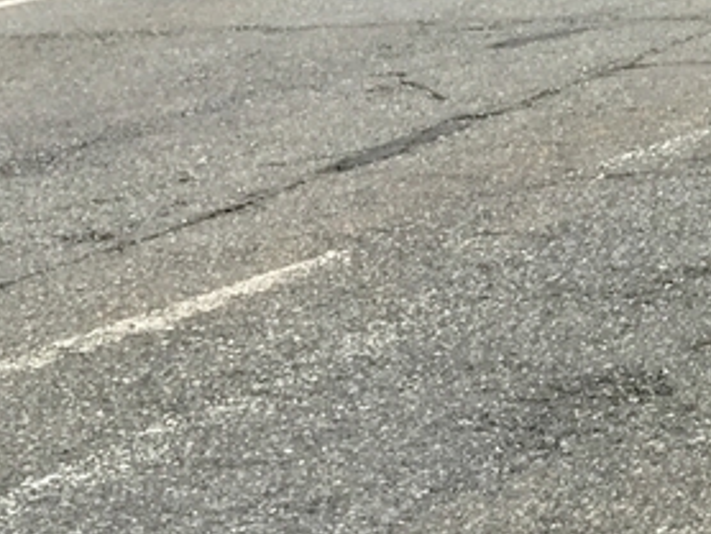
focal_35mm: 125
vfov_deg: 11.3
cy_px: -309
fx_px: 2570
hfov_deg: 13.7
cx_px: 1371
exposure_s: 1/2564
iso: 25
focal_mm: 4.15
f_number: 2.2
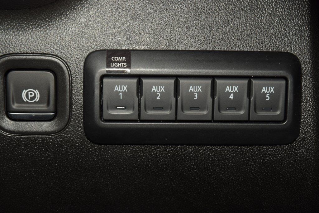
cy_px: 106
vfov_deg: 18.2
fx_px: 665
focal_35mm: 75
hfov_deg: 27.0
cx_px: 160
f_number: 8
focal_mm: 50
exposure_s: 1/60
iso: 100
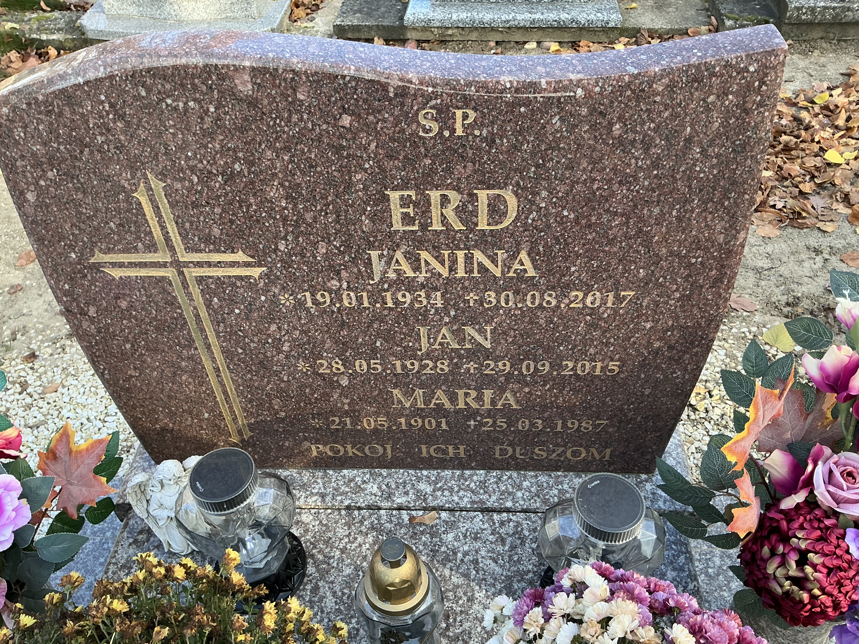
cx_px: 430
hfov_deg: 63.4
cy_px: 322
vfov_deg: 49.7
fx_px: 695
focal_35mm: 28
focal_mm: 3
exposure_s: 1/120
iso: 32
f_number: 1.8
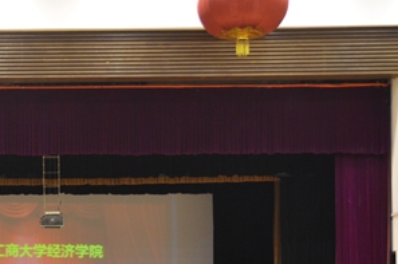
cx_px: 4
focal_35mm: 113
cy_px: 263
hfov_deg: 17.7
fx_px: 1247
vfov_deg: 12.0
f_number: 7.1
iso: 900
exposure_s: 1/30
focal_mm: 28
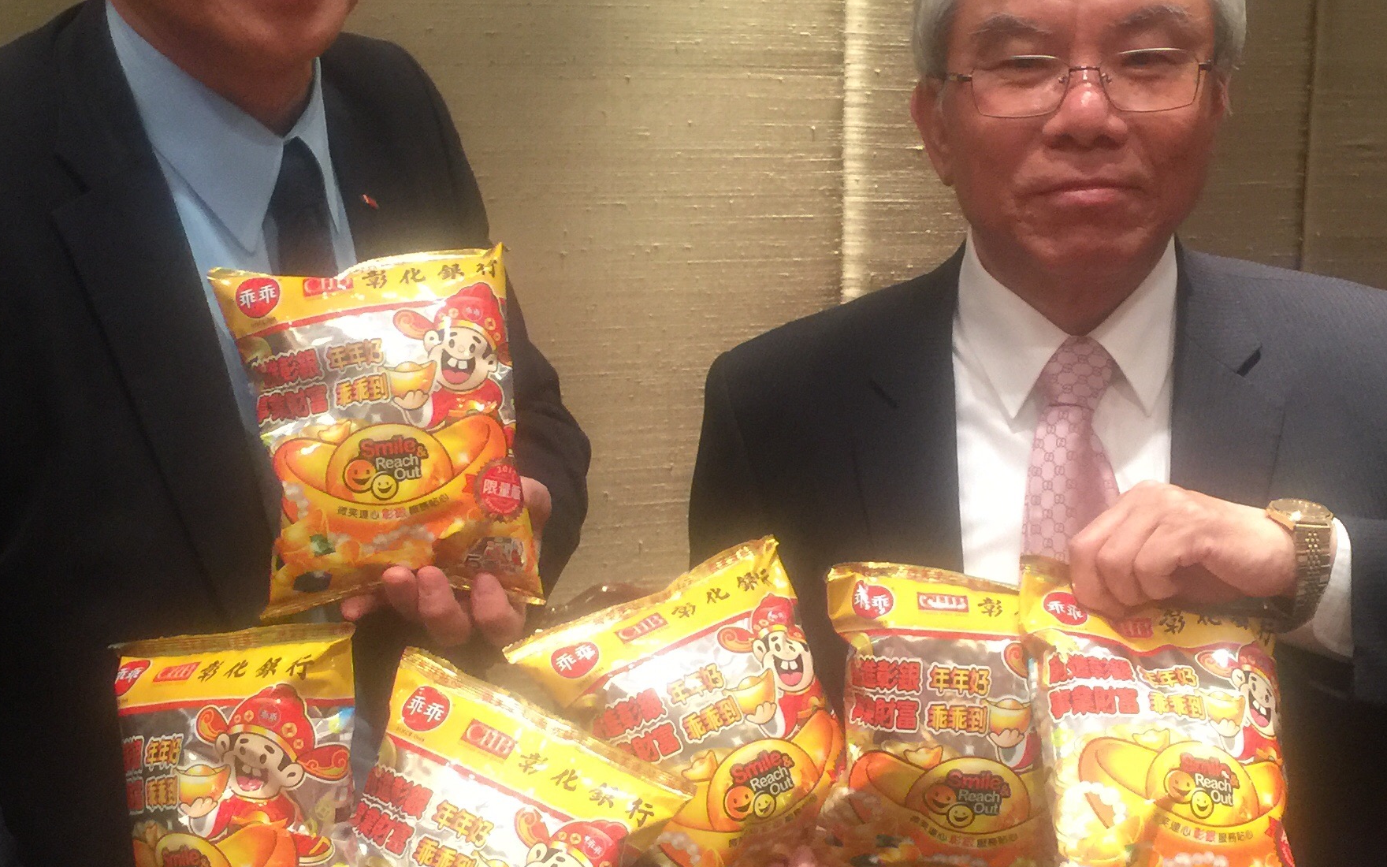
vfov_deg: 22.7
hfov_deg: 35.6
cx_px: 775
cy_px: 470
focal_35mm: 57
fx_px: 2155
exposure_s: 1/15
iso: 100
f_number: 2.2
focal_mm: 4.15
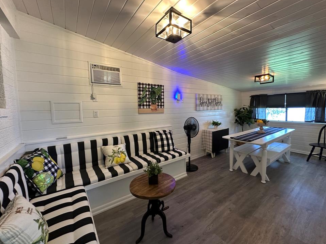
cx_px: 168
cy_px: 116
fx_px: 141
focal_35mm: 15
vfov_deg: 81.7
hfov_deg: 98.1
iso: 200
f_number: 2.2
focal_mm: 2.22
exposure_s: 1/60
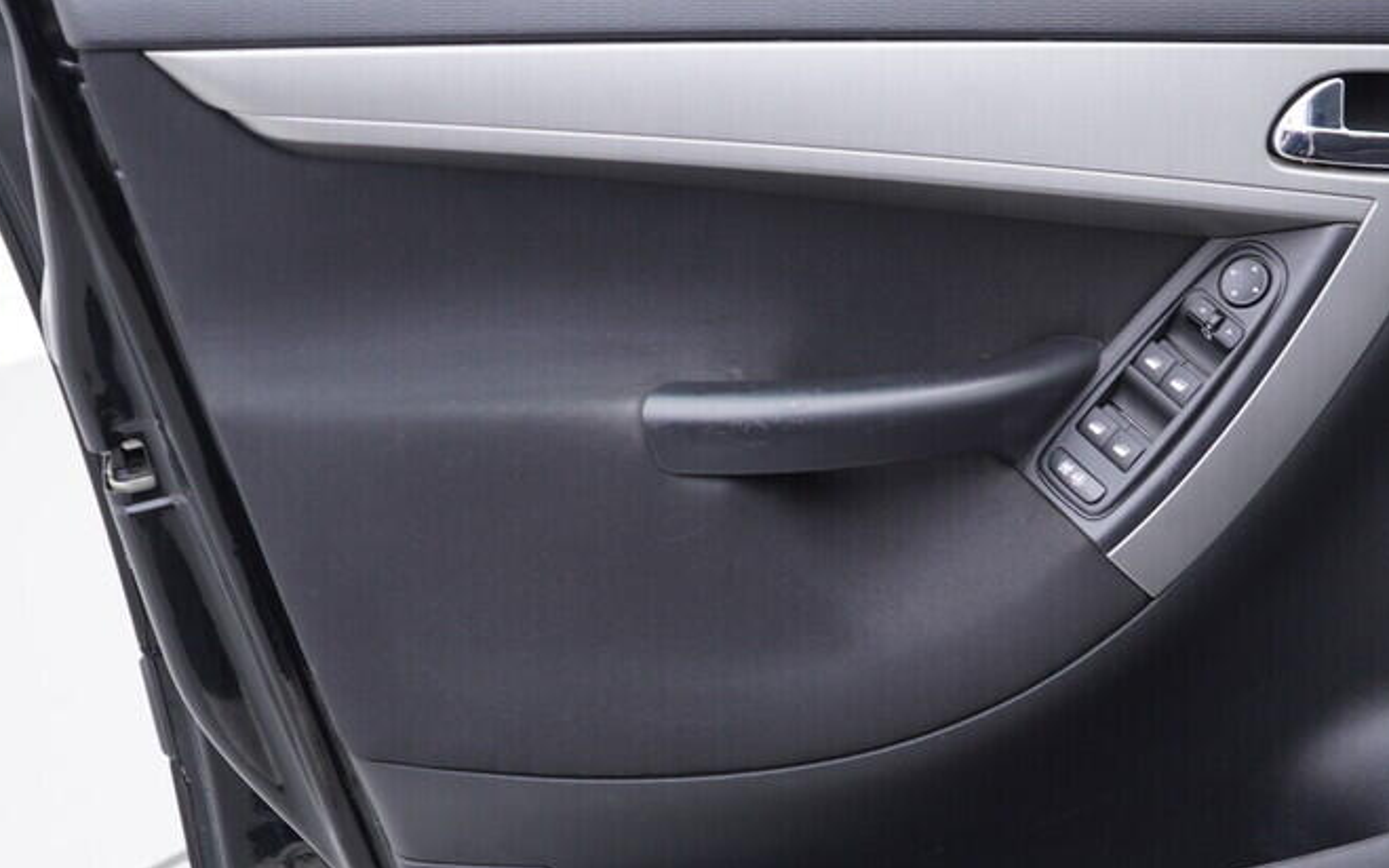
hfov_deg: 35.5
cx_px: 877
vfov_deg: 22.7
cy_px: 580
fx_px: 2158
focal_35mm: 57
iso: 125
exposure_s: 1/40
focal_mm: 24
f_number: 2.8
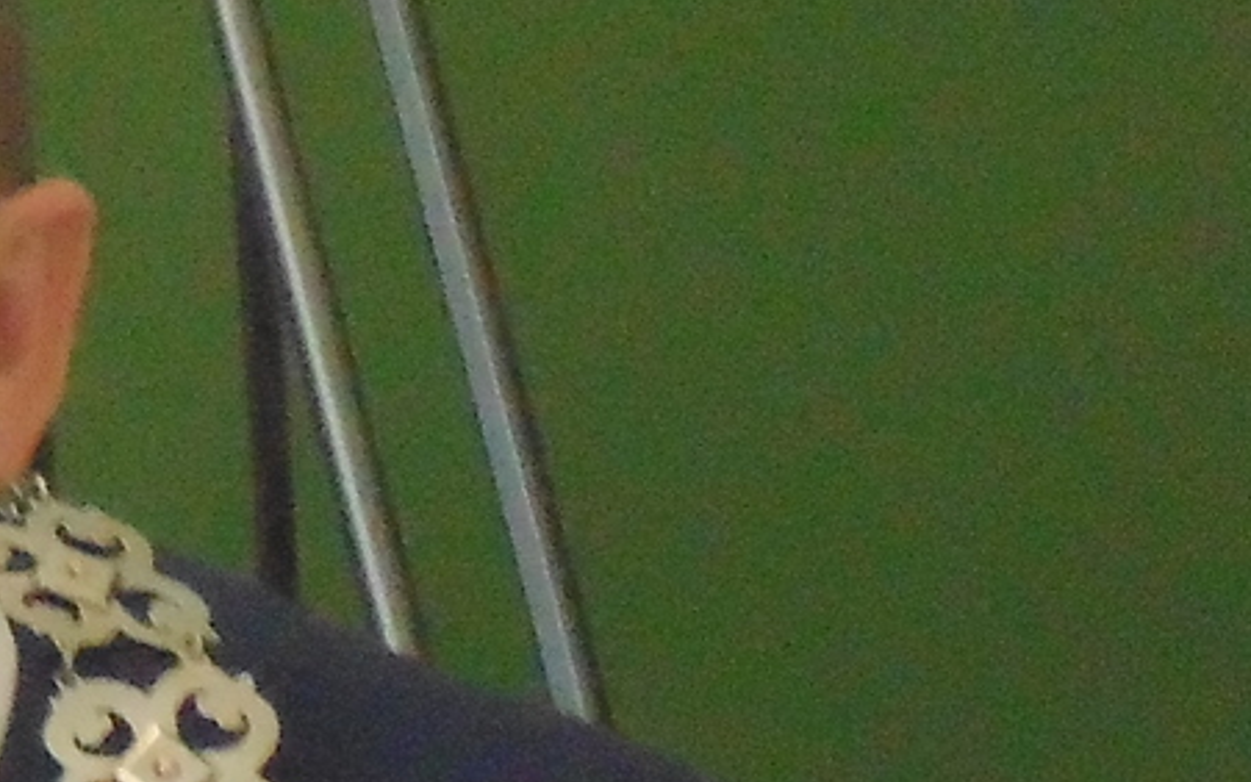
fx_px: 36280
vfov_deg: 1.2
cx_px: -1379
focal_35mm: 1064
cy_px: 488
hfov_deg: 2.0
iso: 800
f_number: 5.6
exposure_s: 1/30
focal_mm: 42.3
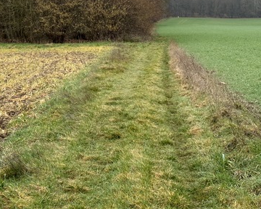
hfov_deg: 24.4
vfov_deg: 19.5
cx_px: 129
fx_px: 603
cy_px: 48
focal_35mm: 78
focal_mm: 6.86
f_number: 1.78
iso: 64
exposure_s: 1/195
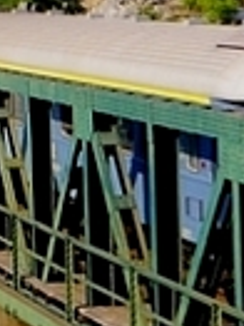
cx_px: 456
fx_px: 1911
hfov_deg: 7.1
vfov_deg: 9.8
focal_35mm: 203
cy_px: 200
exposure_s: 1/250
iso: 100
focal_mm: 18
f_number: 5.6
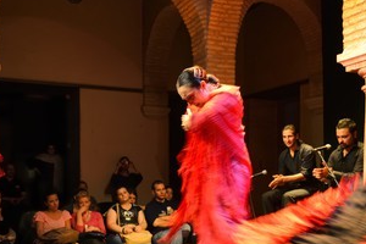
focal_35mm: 49
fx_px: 498
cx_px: 201
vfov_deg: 27.3
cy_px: 167
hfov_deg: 40.3
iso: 1600
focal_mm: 35
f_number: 4
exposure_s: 1/15
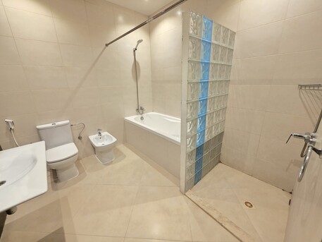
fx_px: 121
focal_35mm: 13
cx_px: 161
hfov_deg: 106.2
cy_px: 121
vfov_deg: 89.9
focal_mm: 2.2
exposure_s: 1/50
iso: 400
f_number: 1.9
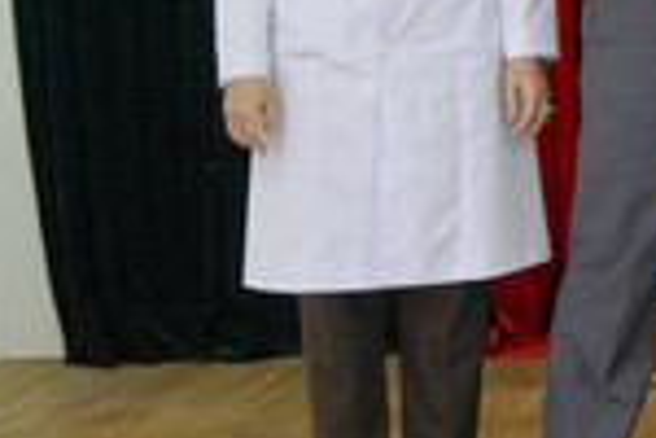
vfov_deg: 9.5
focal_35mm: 140
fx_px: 2551
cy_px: -210
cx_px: 1133
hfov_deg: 13.4
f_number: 4
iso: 2500
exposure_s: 1/160
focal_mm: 26
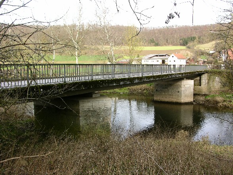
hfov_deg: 52.6
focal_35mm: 35
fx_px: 236
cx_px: 116
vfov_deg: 40.7
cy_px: 88
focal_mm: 8.9
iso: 50
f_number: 5
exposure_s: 1/46
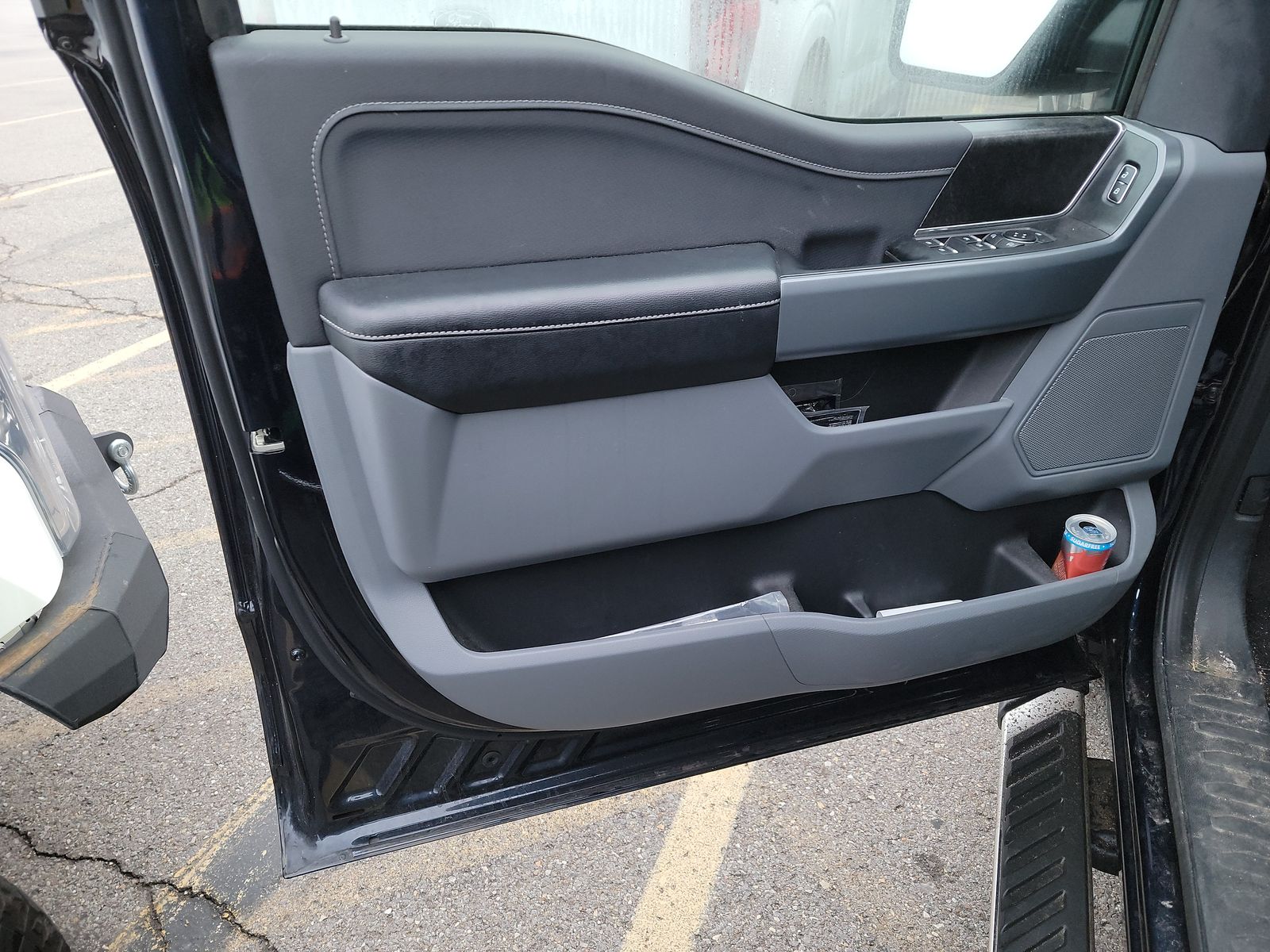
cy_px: 476
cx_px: 635
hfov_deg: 71.6
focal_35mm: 24
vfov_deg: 56.8
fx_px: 881
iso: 373
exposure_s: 1/59
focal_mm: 6.7
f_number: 1.8
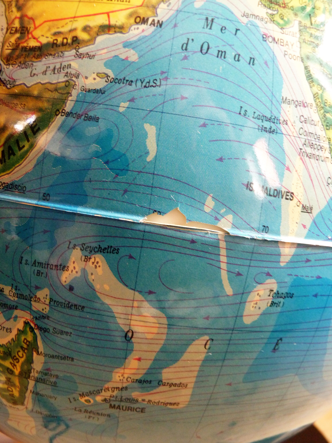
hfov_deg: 48.2
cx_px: 166
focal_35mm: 29
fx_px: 371
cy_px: 222
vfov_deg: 61.7
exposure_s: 1/30
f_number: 2.8
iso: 400
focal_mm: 5.1
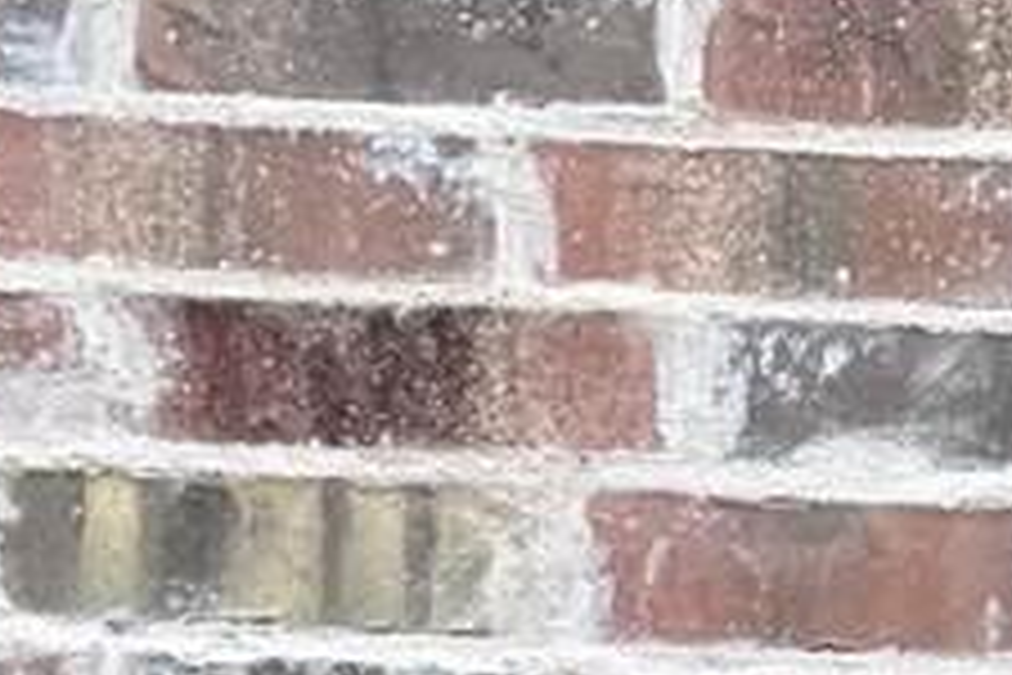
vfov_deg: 3.8
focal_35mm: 256
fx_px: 7196
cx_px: 3171
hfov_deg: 7.1
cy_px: 4905
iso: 64
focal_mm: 6.76
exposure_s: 1/269
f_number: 1.78
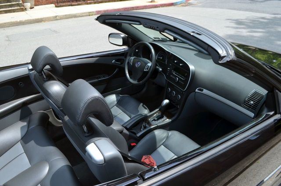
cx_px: 140
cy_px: 93
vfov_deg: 43.4
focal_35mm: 30
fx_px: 234
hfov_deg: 62.0
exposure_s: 1/200
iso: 200
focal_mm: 20
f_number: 7.1
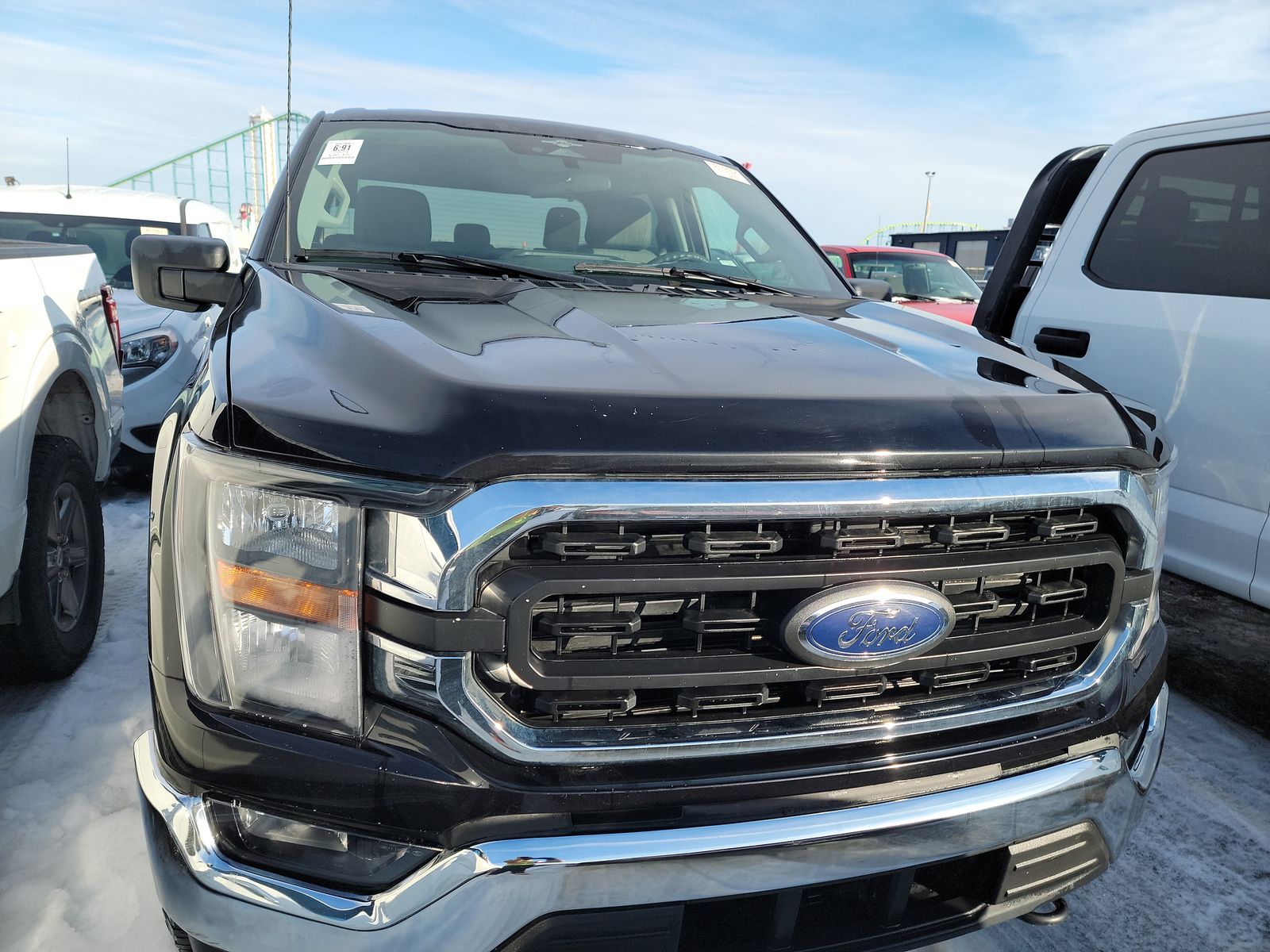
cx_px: 635
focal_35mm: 24
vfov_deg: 56.8
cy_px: 476
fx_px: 881
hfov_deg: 71.6
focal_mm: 6.7
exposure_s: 1/470
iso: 50
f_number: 1.8
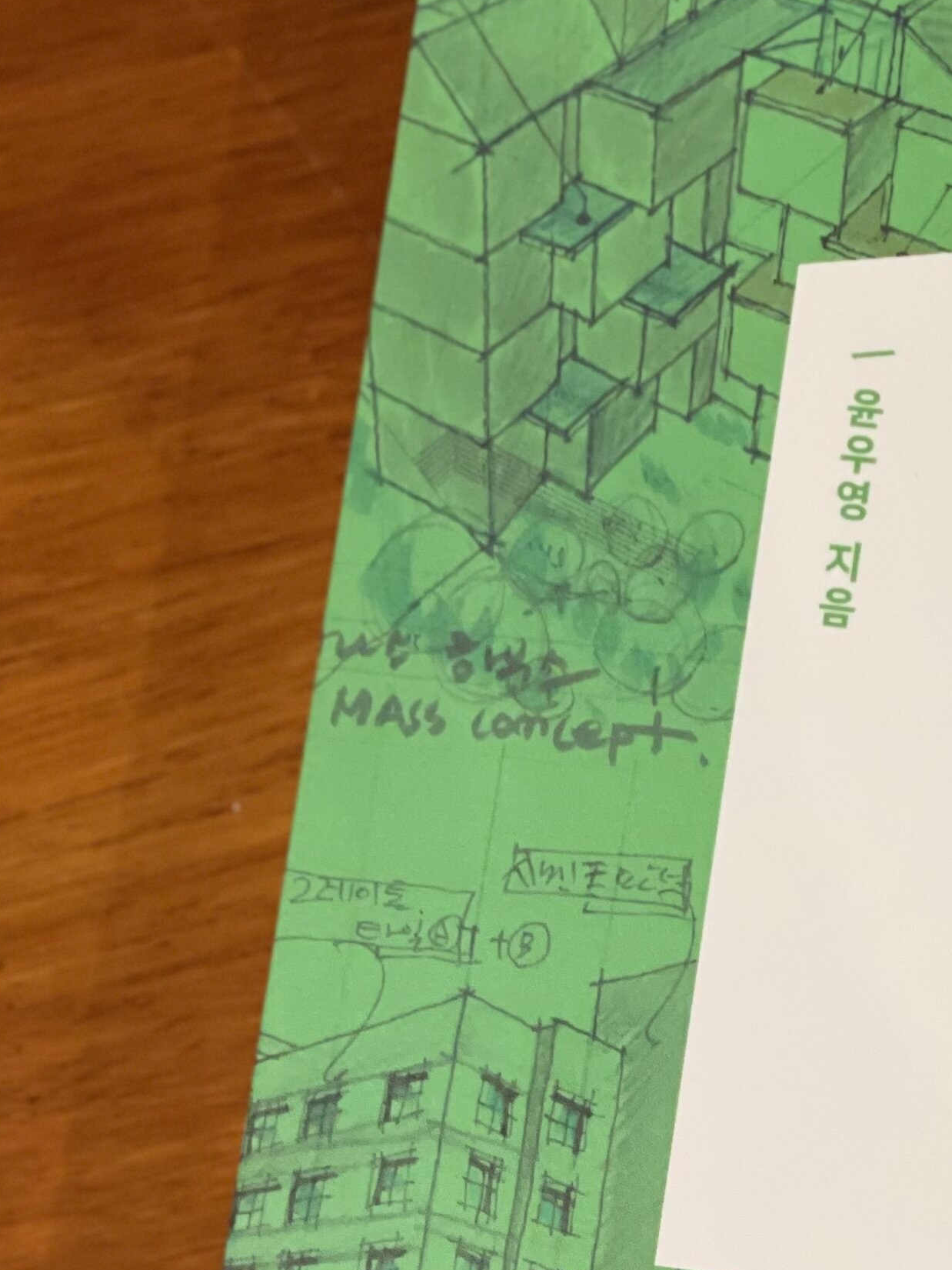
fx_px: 4658
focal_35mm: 127
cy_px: 943
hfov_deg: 11.5
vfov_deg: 15.5
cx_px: 1127
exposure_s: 1/40
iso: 160
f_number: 2
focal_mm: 6
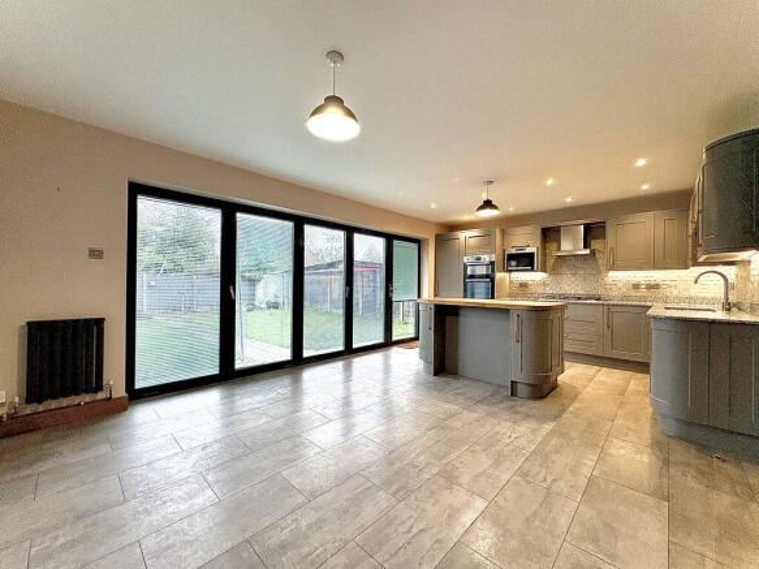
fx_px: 307
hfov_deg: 102.1
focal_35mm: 14
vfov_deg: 85.7
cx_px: 380
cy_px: 284
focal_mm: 2.22
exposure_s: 1/100
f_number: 2.2
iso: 250
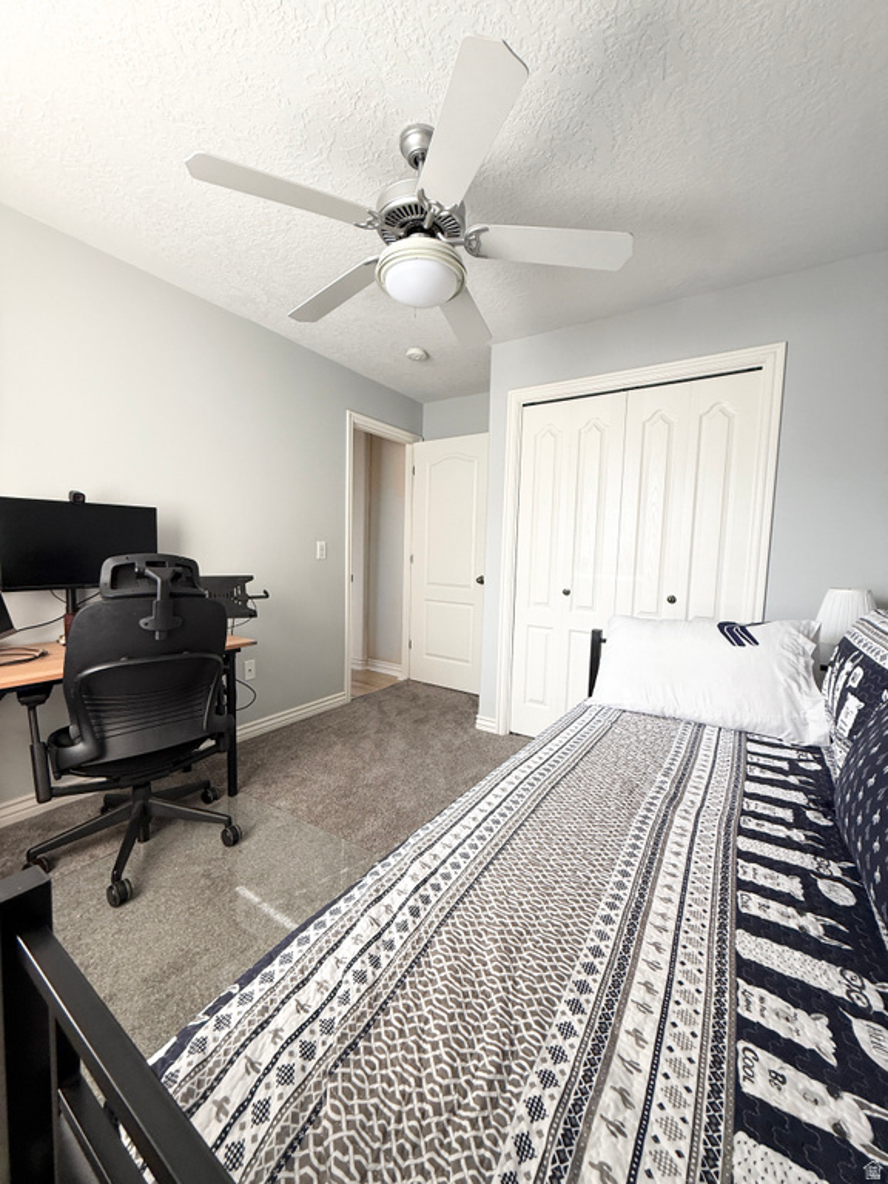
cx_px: 444
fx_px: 479
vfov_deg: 102.1
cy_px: 592
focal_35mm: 14
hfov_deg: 85.7
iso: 125
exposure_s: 1/99
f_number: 2.2
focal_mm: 2.22
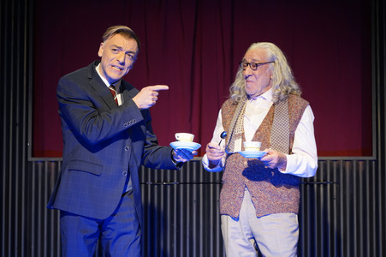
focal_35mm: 142
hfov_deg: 14.5
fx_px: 1521
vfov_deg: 9.6
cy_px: 128
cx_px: 193
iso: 2000
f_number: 5
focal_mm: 142
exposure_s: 1/160
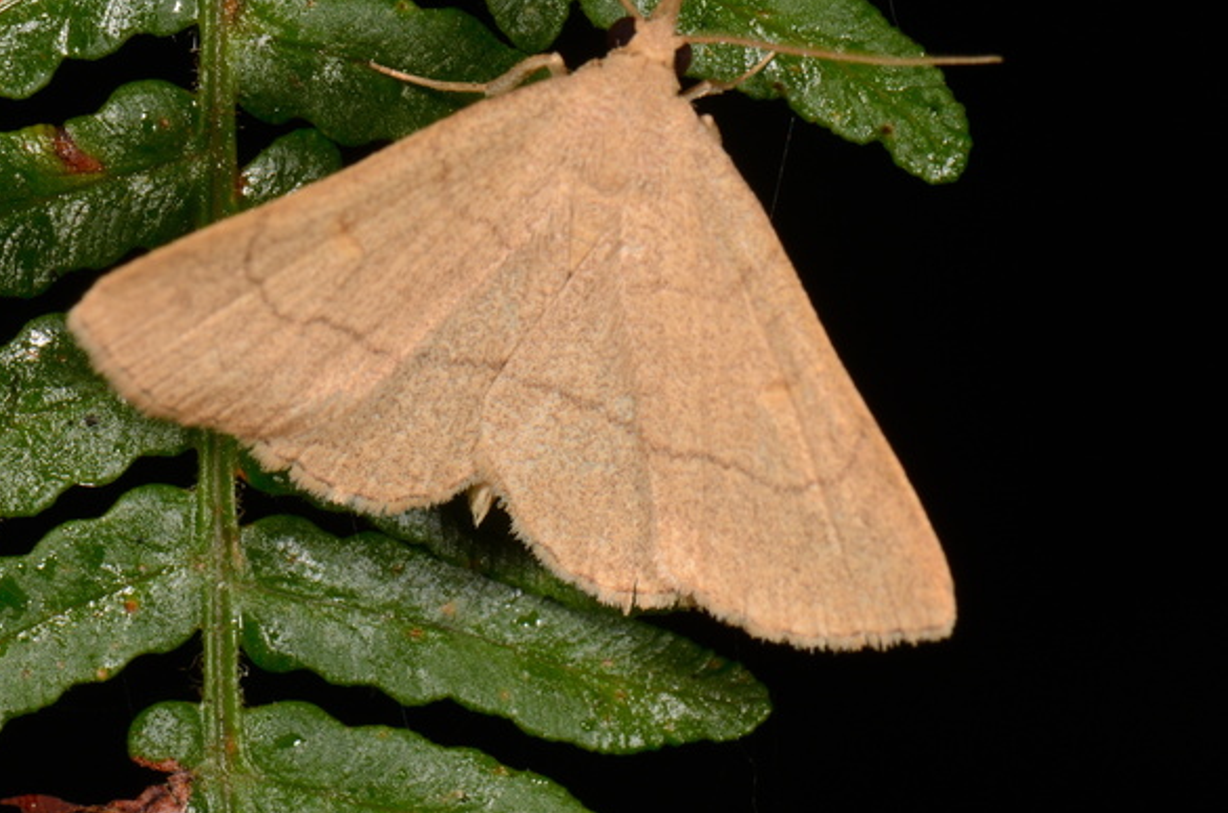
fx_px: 5876
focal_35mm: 173
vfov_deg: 7.9
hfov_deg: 11.9
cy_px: 363
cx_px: 741
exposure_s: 1/60
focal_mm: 85
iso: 100
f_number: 25
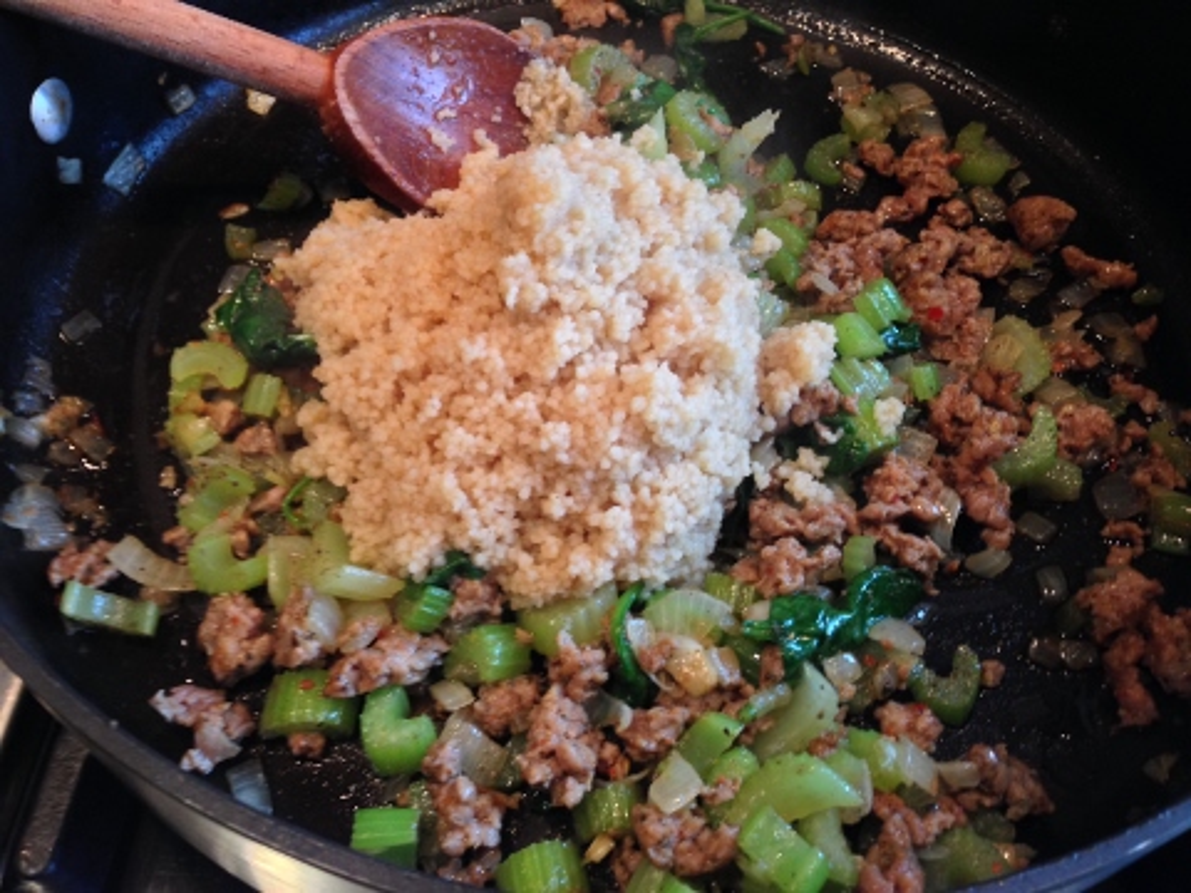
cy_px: 446
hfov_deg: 55.4
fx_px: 1135
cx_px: 596
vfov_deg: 42.9
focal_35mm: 33
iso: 125
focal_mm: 4.12
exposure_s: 1/20
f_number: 2.4
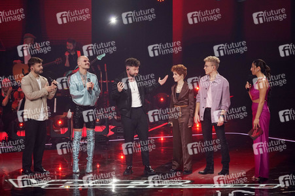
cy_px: 98
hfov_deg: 10.3
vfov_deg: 6.9
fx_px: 1638
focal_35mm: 200
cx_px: 148
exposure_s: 1/160
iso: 4000
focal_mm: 200
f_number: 5.6
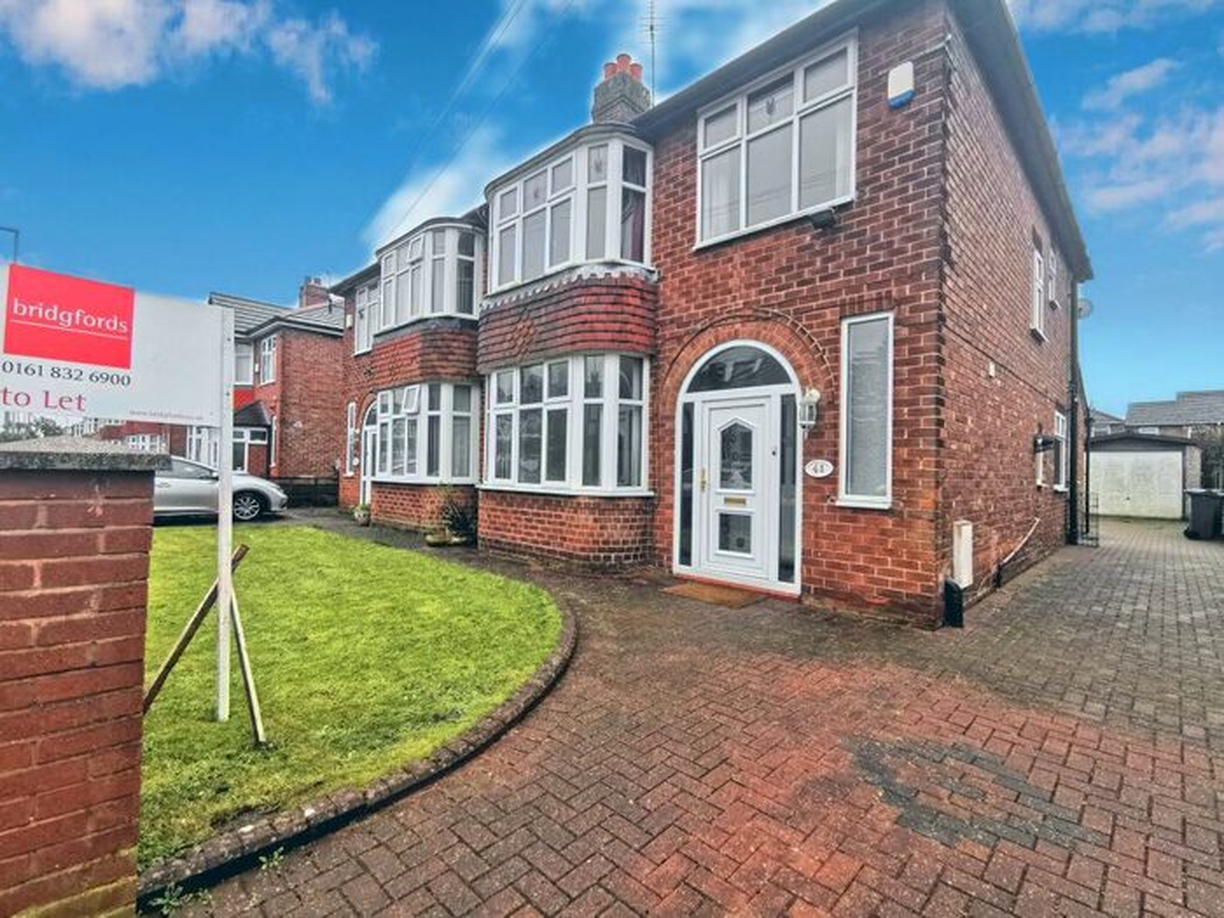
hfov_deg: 94.5
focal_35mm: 16
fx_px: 566
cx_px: 612
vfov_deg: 78.1
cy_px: 459
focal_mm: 2.35
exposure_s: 6
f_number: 2.2
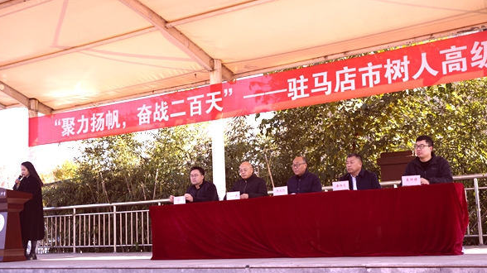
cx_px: 245
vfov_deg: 25.9
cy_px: 151
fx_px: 594
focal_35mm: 46
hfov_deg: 44.6
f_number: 5
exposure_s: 1/160
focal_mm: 43
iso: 100
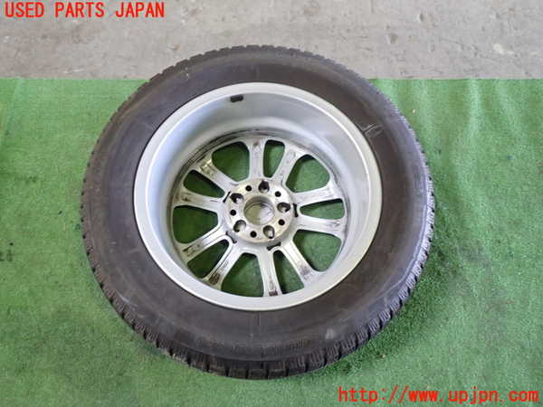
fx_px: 471
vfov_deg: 46.8
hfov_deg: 60.0
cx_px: 272
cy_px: 204
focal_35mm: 30
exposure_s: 1/30
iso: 500
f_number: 2.3
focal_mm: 5.4
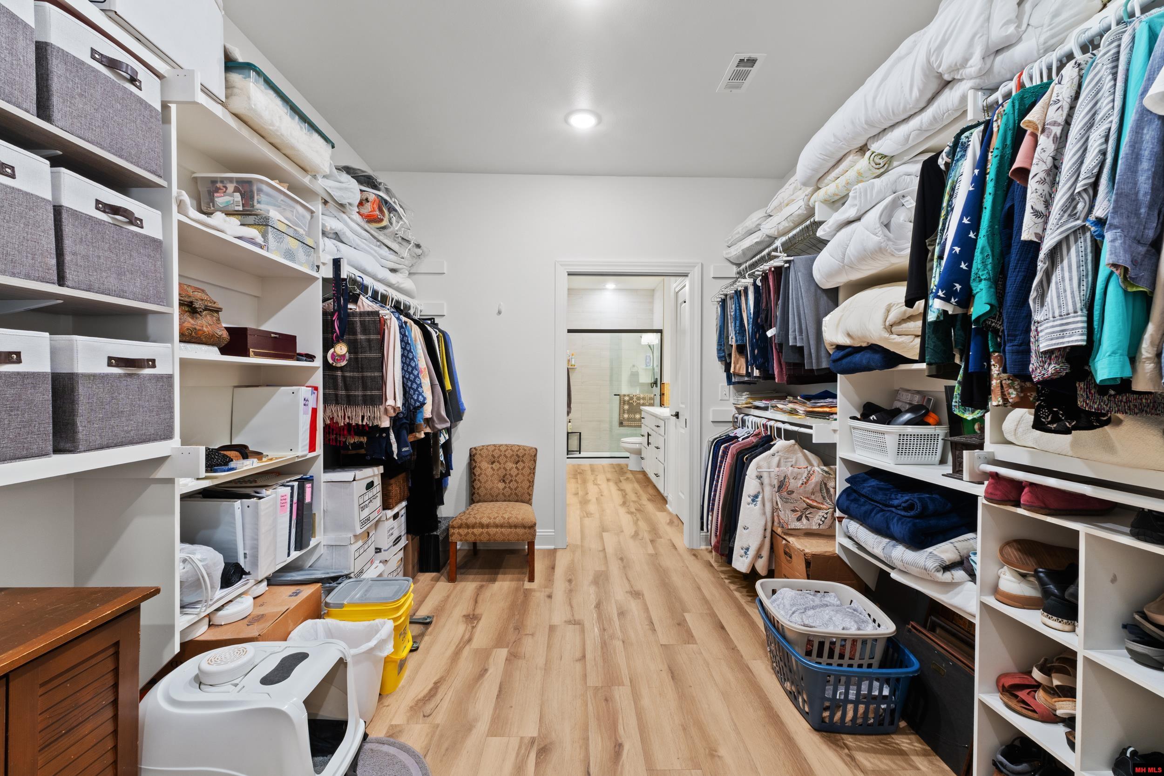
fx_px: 485
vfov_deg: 77.3
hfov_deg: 100.4
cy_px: 388
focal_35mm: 15
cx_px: 582
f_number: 9
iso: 200
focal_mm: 10
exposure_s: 1.3
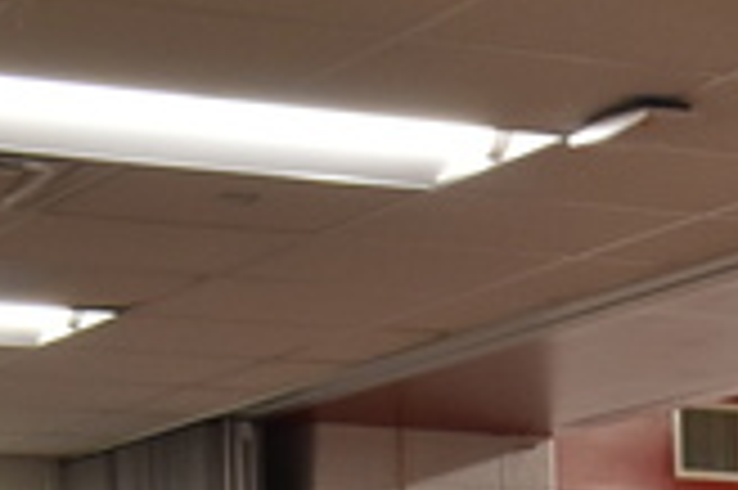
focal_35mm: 168
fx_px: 3450
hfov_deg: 11.0
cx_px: 1534
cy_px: 980
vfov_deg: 7.8
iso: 800
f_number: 7.1
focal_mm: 23
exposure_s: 1/40
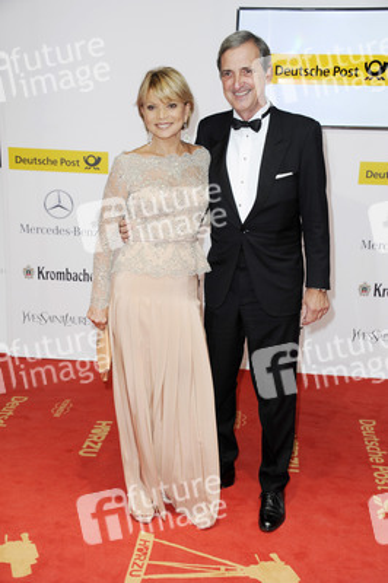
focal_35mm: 48
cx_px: 194
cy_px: 292
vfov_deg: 41.1
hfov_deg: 28.0
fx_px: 777
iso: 1000
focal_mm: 48
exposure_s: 1/160
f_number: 6.3
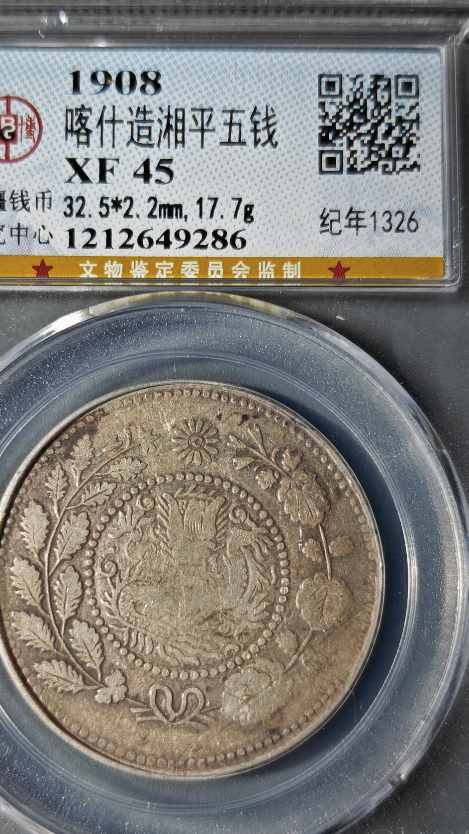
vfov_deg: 37.8
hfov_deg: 21.8
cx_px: 168
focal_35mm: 55
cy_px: 444
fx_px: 1216
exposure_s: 1/153
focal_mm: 5.85
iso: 50
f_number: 1.63
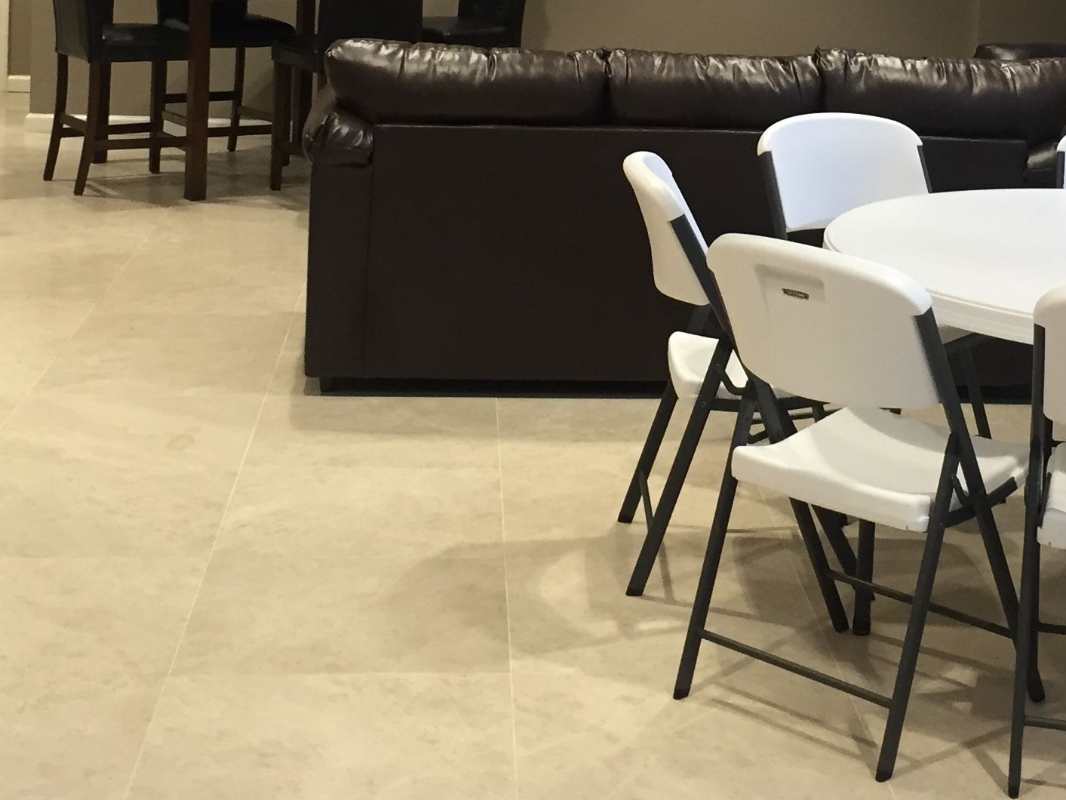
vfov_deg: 21.1
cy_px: -16
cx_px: 714
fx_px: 2063
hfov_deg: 28.8
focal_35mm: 67
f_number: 2.2
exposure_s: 1/30
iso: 50
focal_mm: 4.15
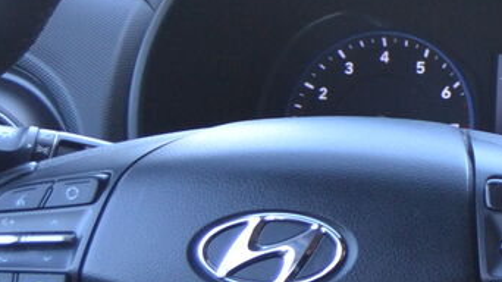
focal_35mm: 159
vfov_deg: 7.6
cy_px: 38
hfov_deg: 11.6
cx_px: 1121
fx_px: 2115
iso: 400
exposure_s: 1/100
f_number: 4.5
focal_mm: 18
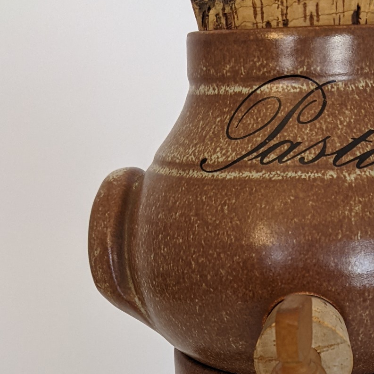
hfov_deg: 21.9
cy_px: 517
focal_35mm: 78
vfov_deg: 19.9
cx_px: 308
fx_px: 953
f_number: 1.73
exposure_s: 1/49.9
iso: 101
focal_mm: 4.38
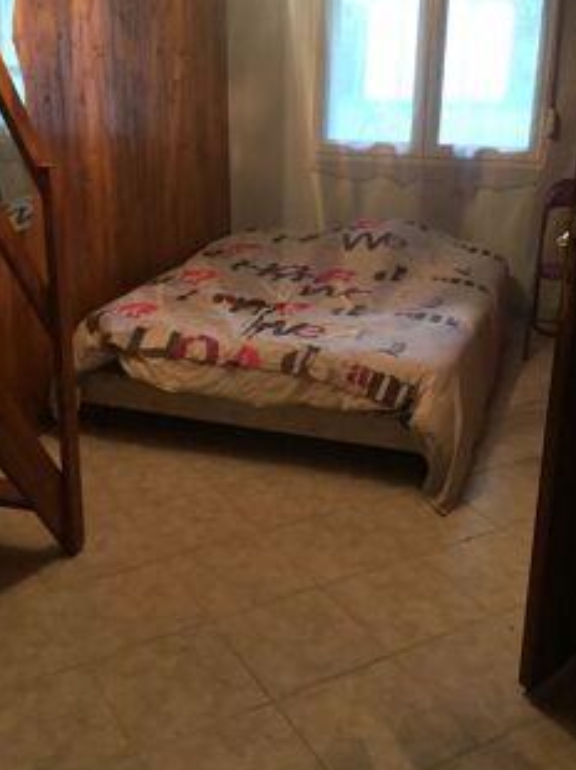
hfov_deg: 35.9
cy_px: 371
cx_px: 276
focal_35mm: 40
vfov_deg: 46.8
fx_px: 889
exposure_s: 1/33
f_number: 2.2
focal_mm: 4.15
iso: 250
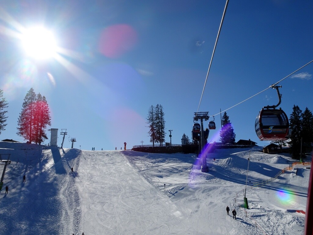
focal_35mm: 30
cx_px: 156
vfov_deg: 46.8
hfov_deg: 60.0
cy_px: 118
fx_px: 271
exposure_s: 1/2000
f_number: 4
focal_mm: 5.09
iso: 80
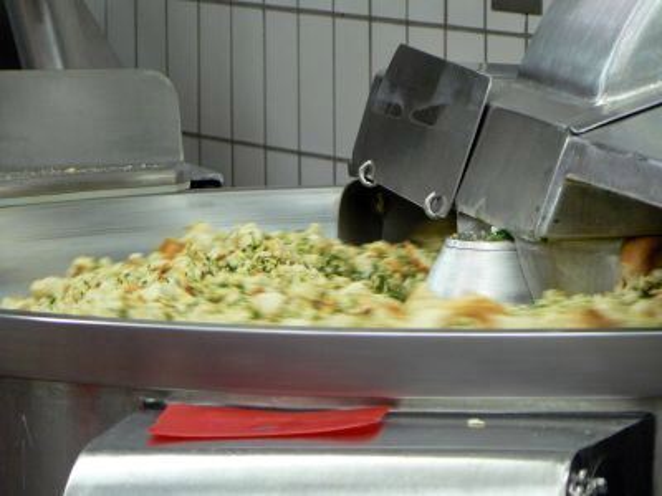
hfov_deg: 8.8
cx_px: 331
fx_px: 4322
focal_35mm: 226
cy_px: 248
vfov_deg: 6.6
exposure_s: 1/30
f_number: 3.3
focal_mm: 37.7
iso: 200
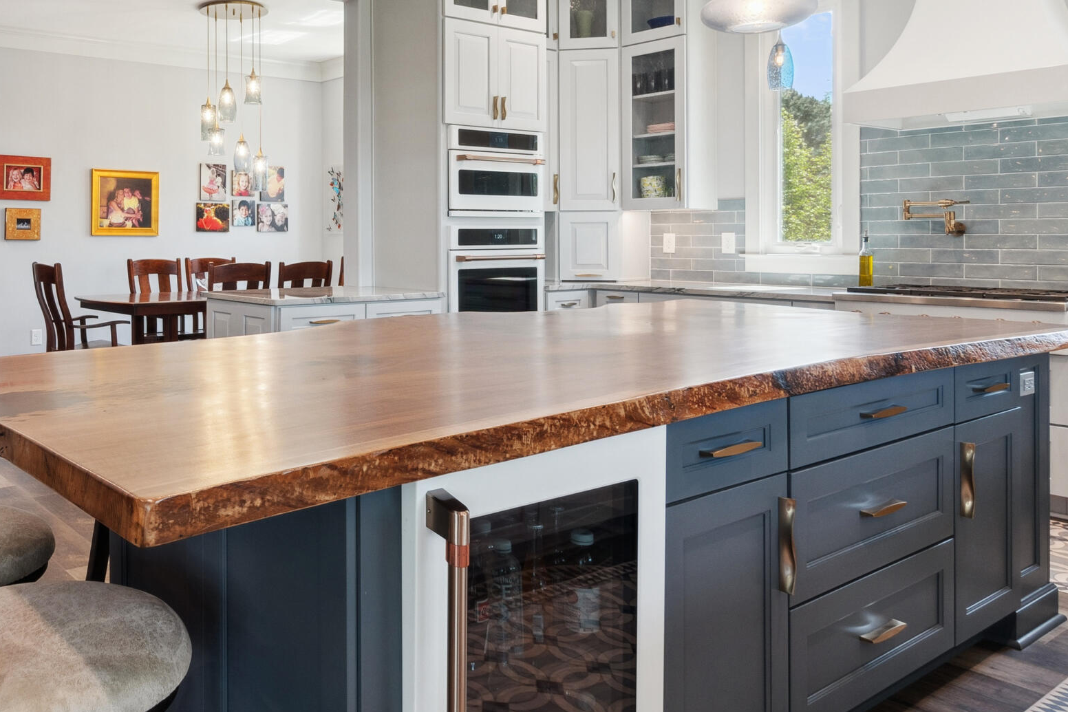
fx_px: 860
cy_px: 231
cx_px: 291
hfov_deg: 60.8
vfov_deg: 44.3
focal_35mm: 29
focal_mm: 10
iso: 250
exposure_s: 1/4
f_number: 8
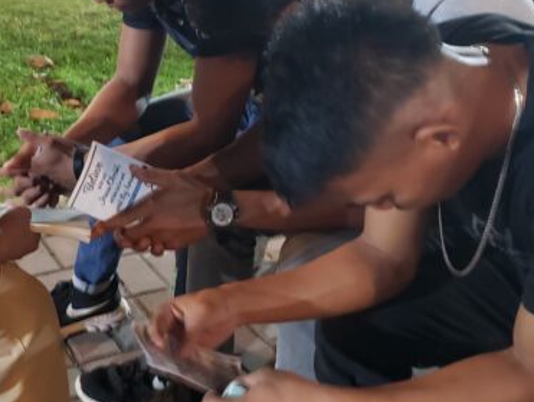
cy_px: 207
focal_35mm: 56
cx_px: 181
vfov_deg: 26.1
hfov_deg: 34.0
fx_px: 865
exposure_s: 1/10
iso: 320
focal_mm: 4.3
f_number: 1.5
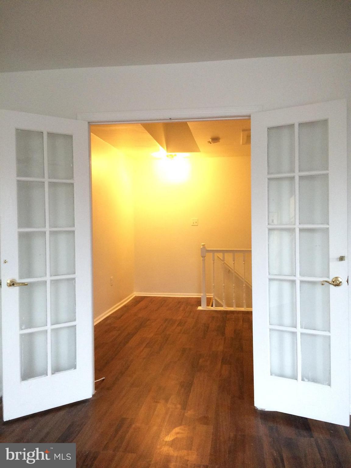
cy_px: 234
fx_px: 392
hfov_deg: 48.2
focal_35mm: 29
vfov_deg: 61.7
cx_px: 176
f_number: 2.2
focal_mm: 4.15
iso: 160
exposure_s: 1/30
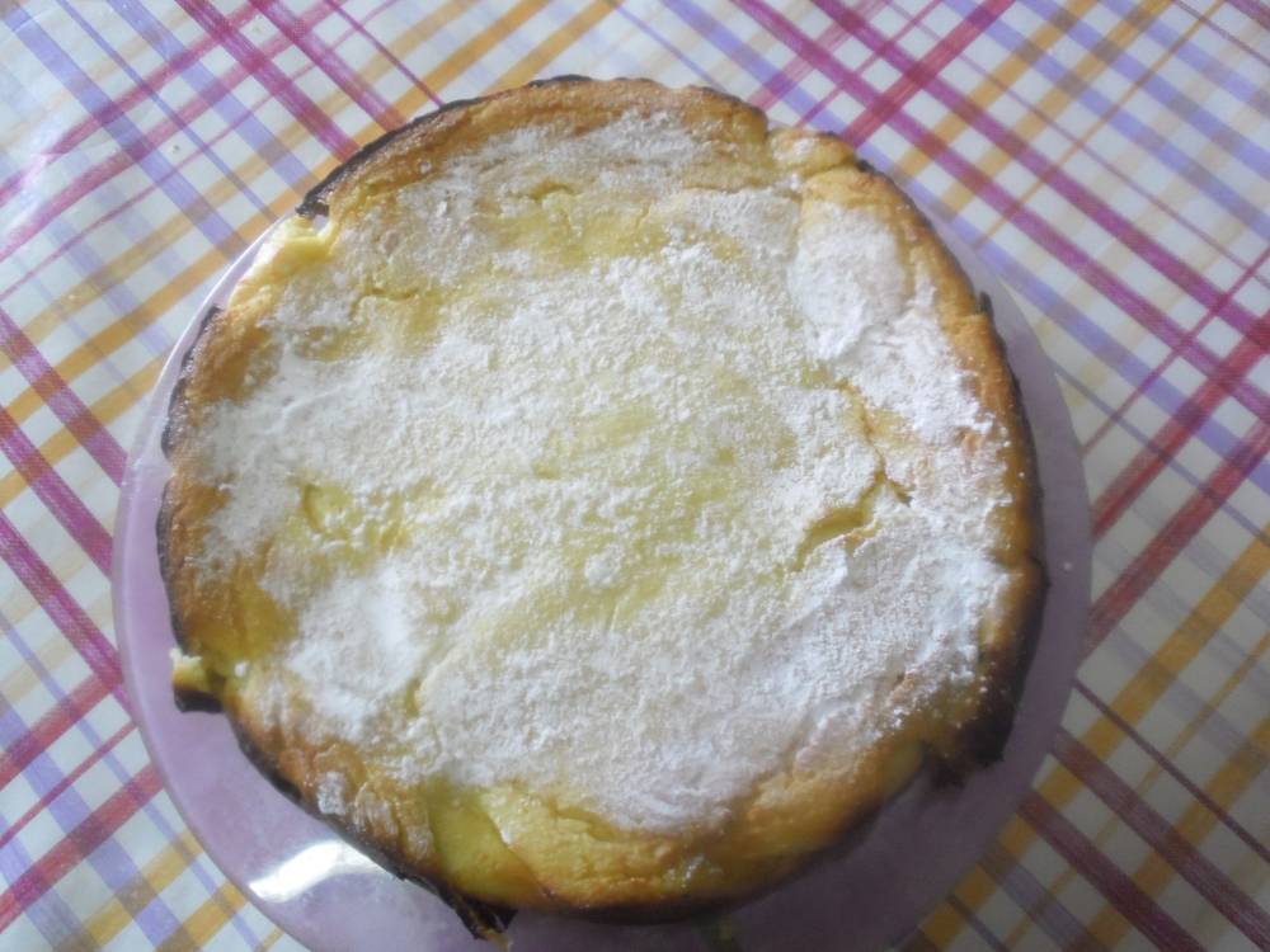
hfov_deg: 65.3
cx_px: 635
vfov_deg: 51.4
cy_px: 476
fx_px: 991
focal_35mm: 27
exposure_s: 1/22
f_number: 2.9
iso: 400
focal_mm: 4.8
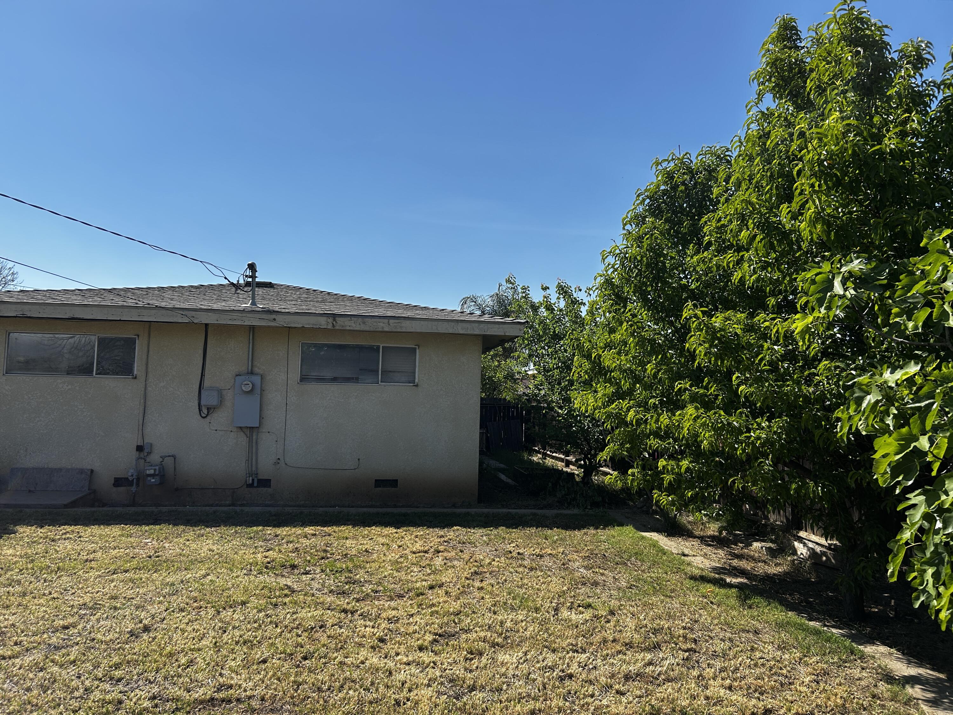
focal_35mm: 26
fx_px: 716
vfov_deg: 53.1
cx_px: 476
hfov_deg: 67.3
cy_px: 358
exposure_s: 1/4831
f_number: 1.5
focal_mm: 5.7
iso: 50
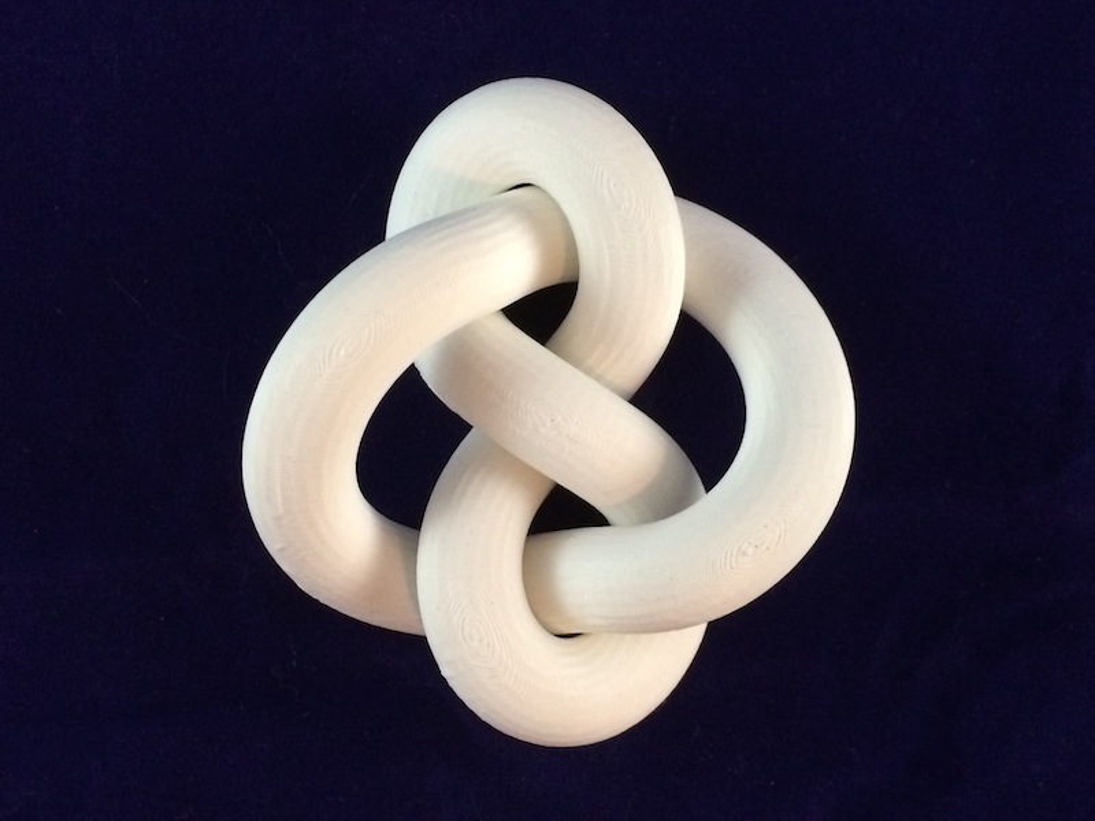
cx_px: 548
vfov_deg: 46.8
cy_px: 410
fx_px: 949
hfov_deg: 60.0
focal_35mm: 30
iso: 320
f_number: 2.2
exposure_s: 1/20
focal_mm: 4.12
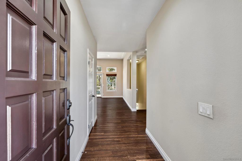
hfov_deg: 96.7
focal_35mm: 16
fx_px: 108
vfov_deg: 73.8
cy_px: 80
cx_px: 121
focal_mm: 16
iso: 100
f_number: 5.6
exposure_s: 1/8
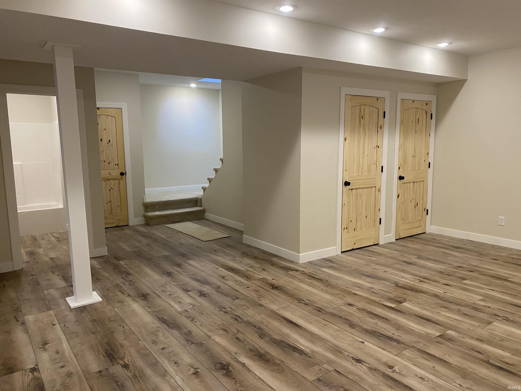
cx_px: 260
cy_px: 196
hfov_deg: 67.3
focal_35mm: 26
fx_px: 391
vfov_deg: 53.1
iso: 125
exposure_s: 1/60
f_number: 1.8
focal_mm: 4.25
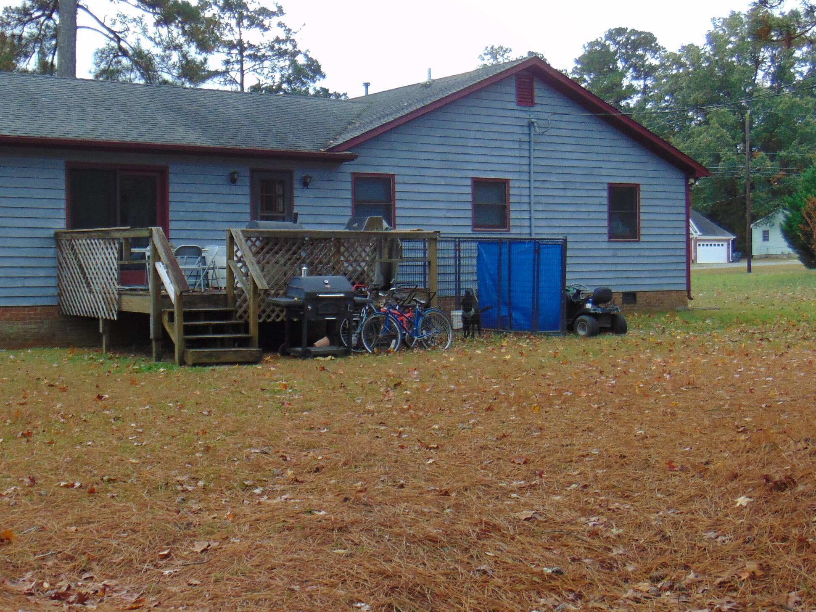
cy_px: 282
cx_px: 288
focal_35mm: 51
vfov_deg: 28.6
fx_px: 1202
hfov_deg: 37.2
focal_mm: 5.8
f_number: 3.2
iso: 80
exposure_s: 1/320
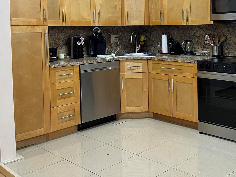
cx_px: 194
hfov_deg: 41.6
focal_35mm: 43
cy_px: 41
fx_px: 293
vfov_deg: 32.9
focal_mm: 5.1
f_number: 1.6
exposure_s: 1/60
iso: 125
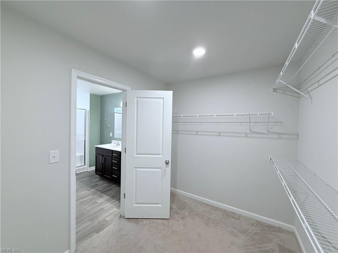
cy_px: 126
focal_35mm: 14
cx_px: 169
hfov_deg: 102.1
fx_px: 137
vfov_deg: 85.7
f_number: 2.2
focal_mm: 2.22
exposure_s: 1/120
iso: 250
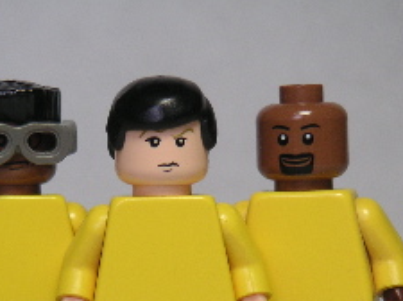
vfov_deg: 7.0
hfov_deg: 9.4
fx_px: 2441
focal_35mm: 210
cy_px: 254
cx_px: 155
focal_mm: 17.1
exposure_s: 1/111
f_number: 3.6
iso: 80
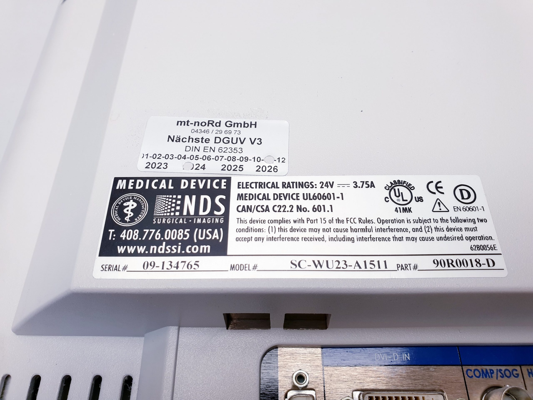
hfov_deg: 67.3
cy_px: 200
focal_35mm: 26
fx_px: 400
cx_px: 266
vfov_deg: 53.1
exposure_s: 1/100
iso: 80
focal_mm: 4.3
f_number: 2.4
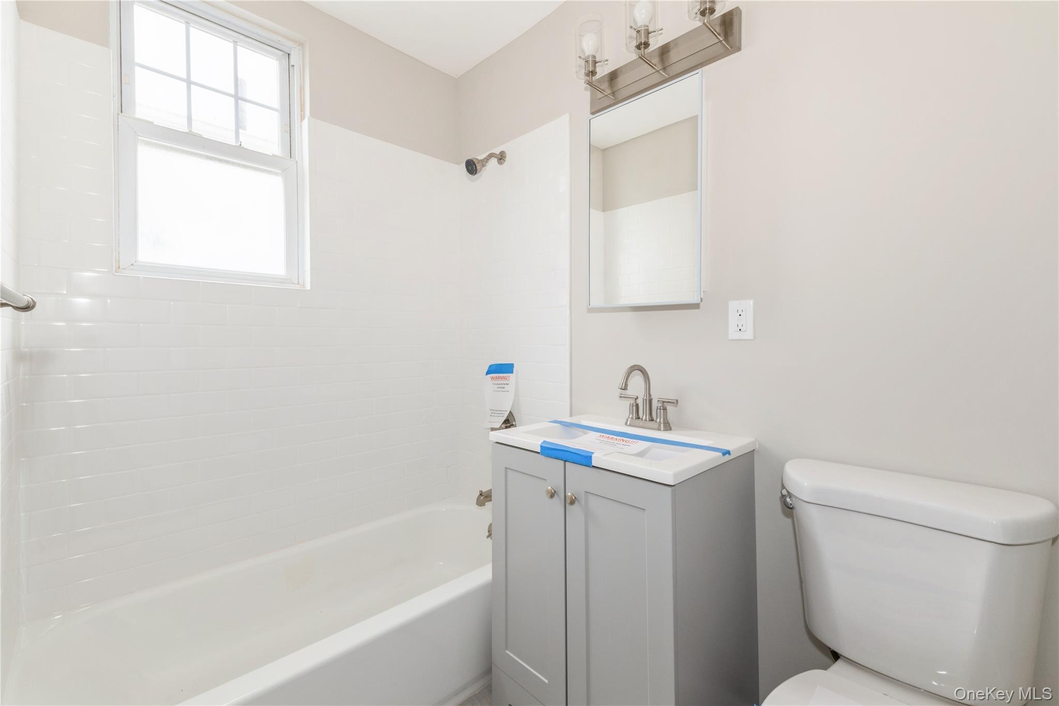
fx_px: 441
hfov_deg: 100.4
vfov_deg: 77.3
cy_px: 353
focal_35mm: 15
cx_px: 530
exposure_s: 1/13
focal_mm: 15
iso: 640
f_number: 14
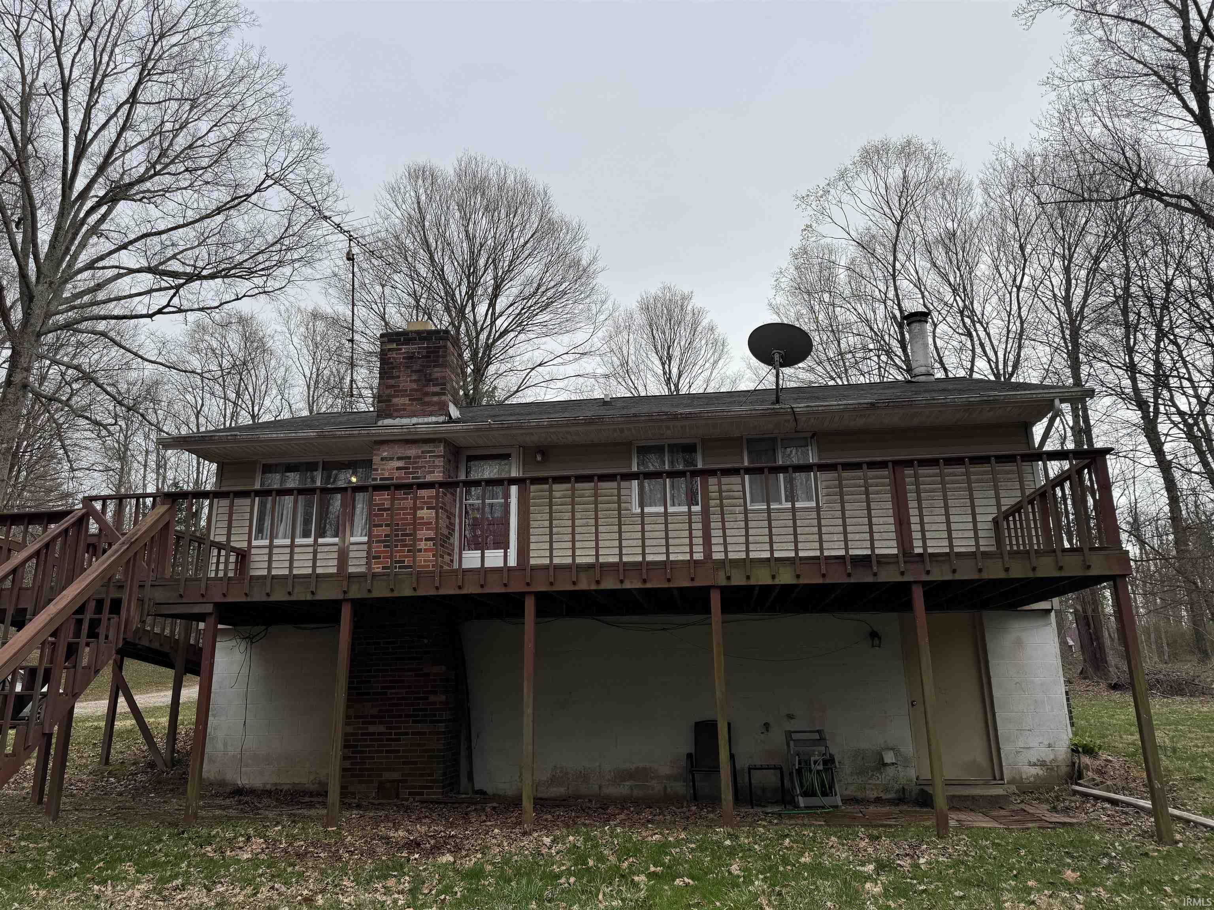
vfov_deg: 56.8
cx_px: 607
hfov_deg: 71.6
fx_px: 842
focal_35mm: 24
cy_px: 455
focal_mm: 6.76
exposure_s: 1/2833
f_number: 1.78
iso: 80
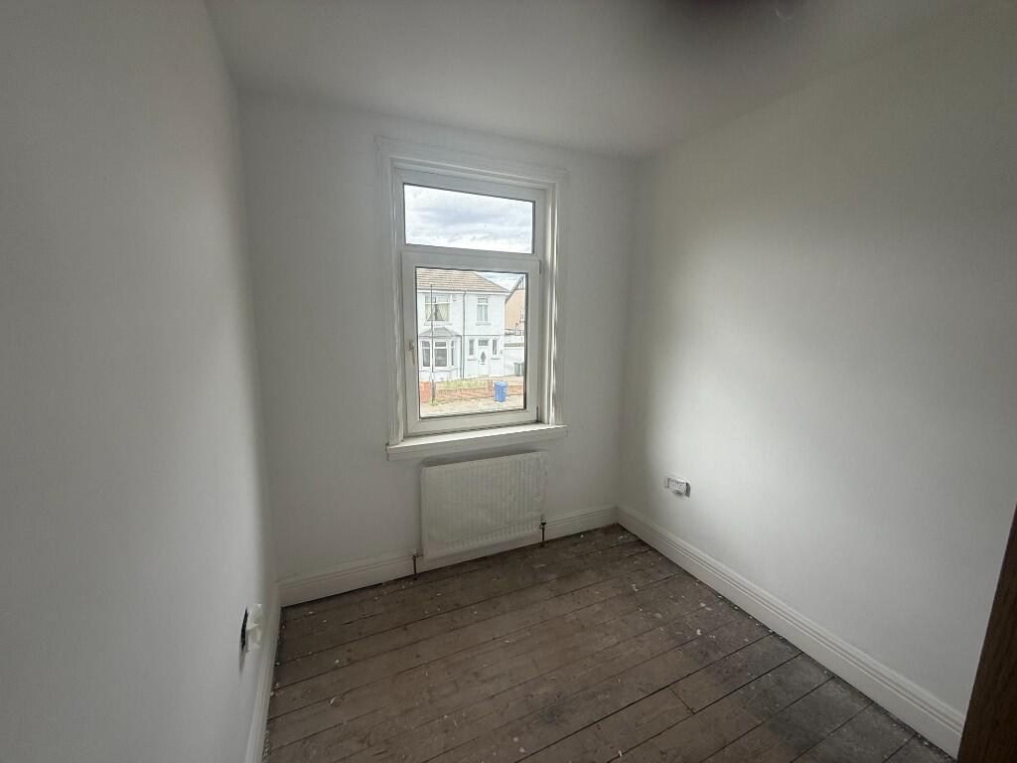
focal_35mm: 14
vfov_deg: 85.7
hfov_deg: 102.1
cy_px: 382
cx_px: 508
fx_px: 411
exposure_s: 1/344
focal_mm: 2.22
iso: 64
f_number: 2.2
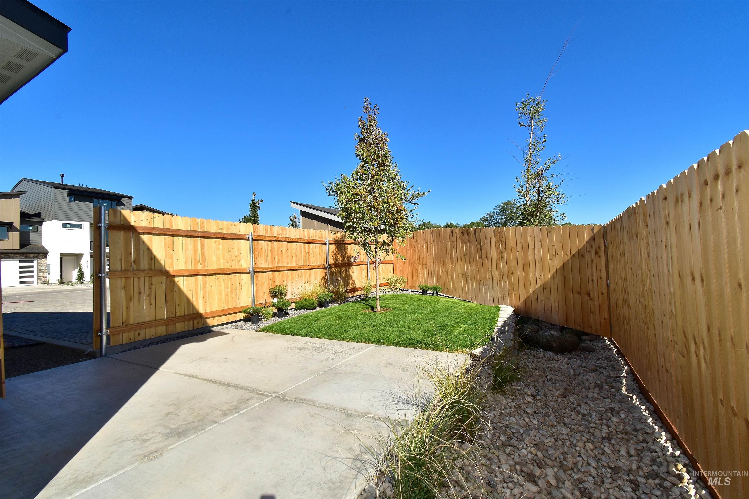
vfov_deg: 77.3
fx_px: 312
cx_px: 374
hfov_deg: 100.4
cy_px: 250
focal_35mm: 15
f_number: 14
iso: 200
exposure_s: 1/200
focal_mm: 10
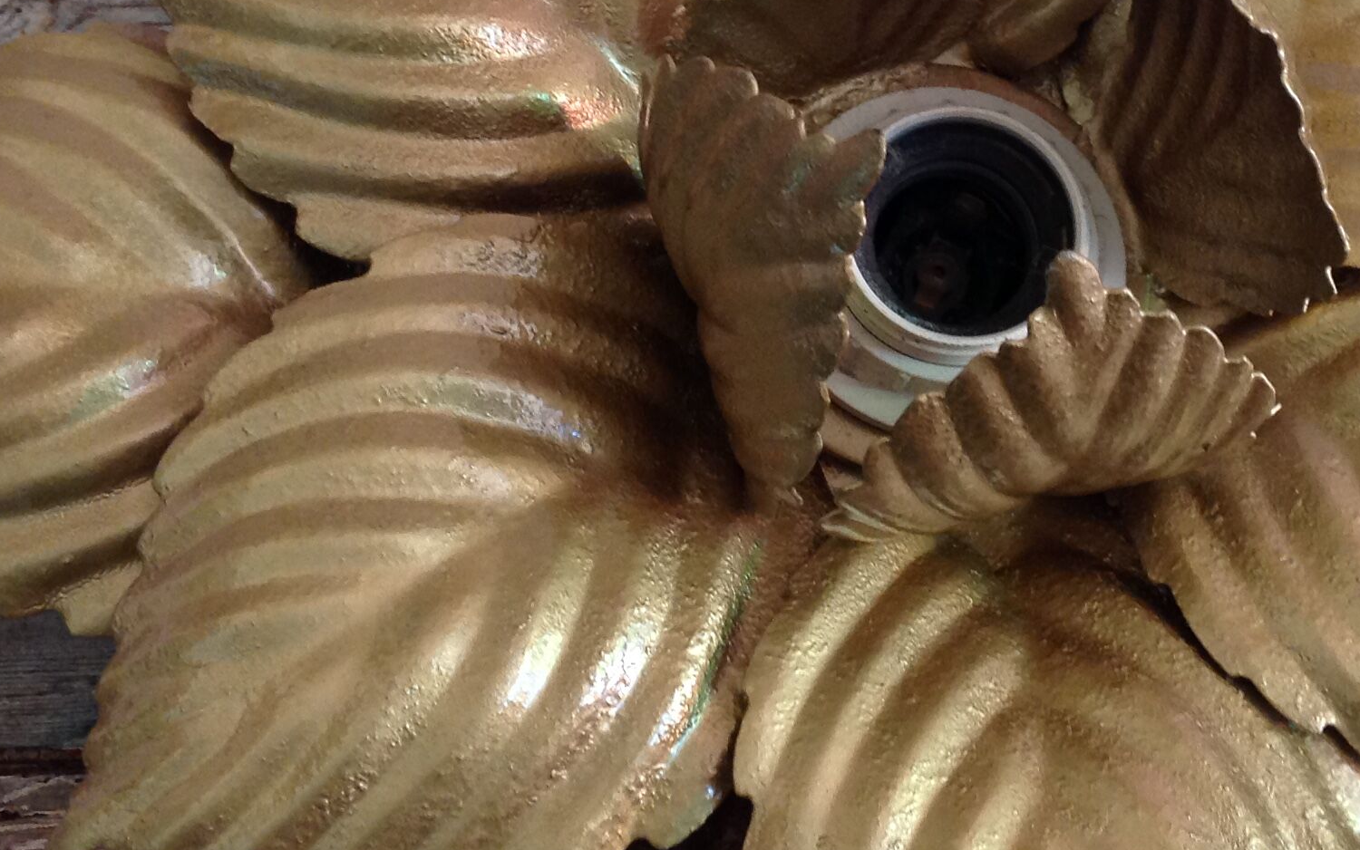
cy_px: 140
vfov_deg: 20.0
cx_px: 885
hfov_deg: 31.8
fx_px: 2372
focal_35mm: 64
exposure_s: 1/15
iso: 160
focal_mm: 4.28
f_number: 2.4
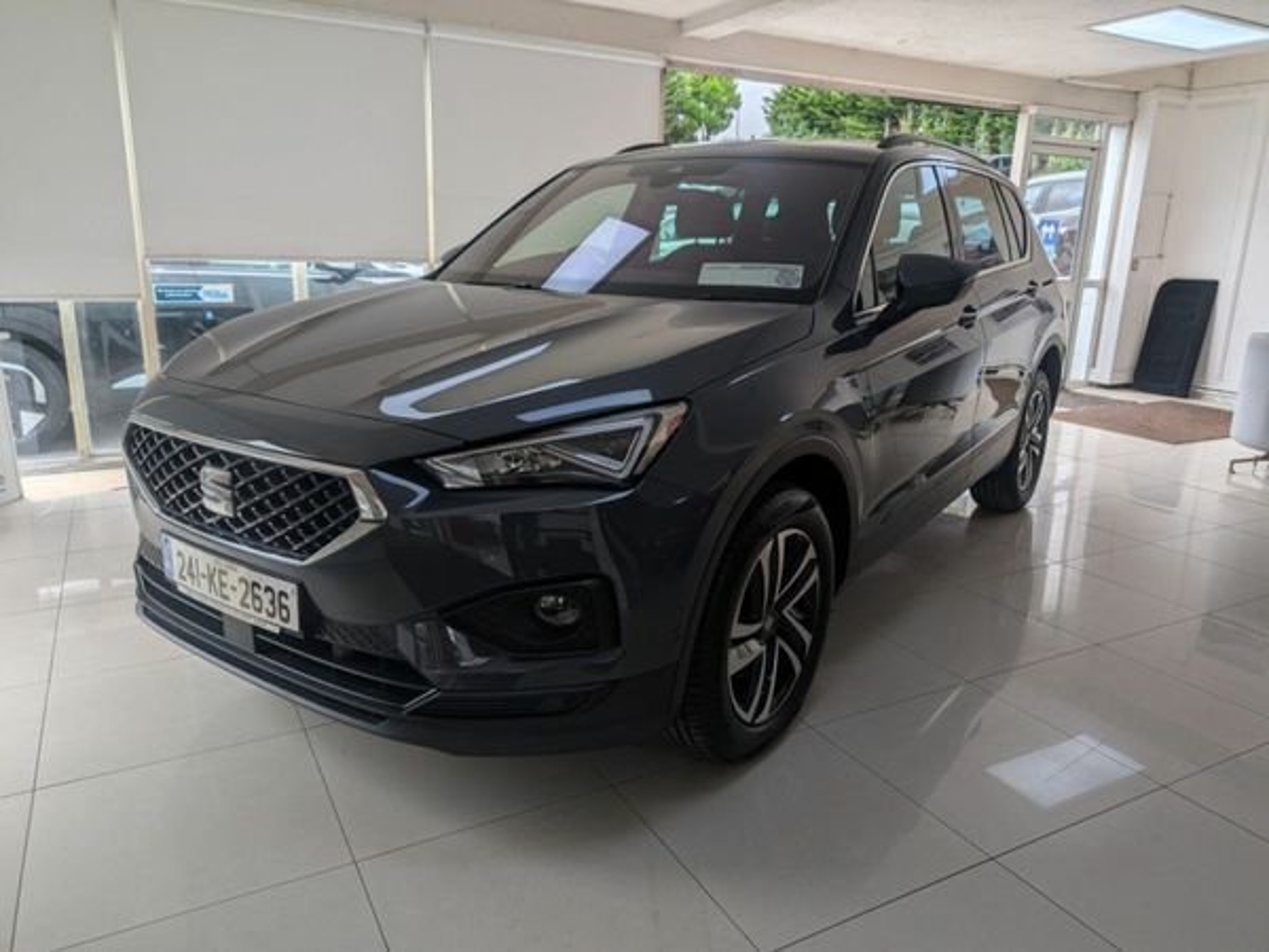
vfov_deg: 56.8
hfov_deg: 71.6
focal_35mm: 24
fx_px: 880
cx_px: 634
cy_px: 476
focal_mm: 6.9
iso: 22
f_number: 1.68
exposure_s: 1/887
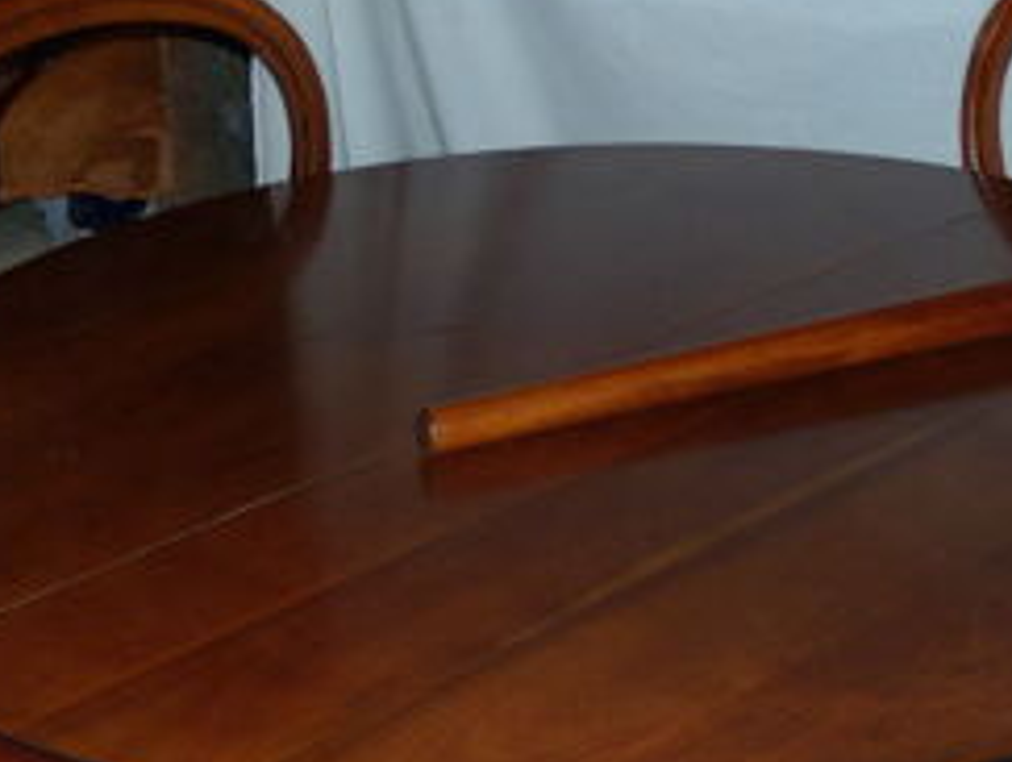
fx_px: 2079
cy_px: 625
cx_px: 546
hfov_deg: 27.4
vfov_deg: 20.5
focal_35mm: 71
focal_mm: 6.4
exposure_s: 1/30
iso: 100
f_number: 3.6
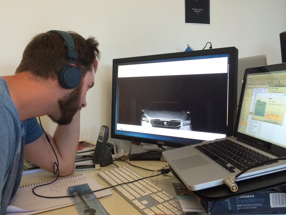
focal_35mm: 36
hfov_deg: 51.1
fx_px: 297
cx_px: 117
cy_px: 99
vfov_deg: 39.6
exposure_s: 1/30
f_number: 2.2
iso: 200
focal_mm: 4.12
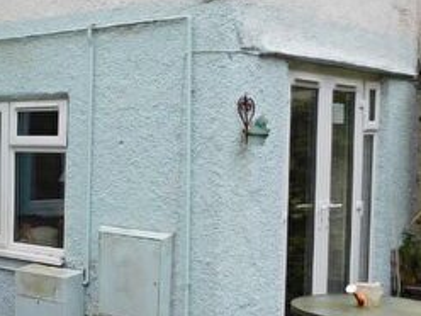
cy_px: 195
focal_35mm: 65
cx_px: -68
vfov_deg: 22.5
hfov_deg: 26.8
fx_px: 791
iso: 125
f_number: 3
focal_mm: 4
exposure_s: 1/800
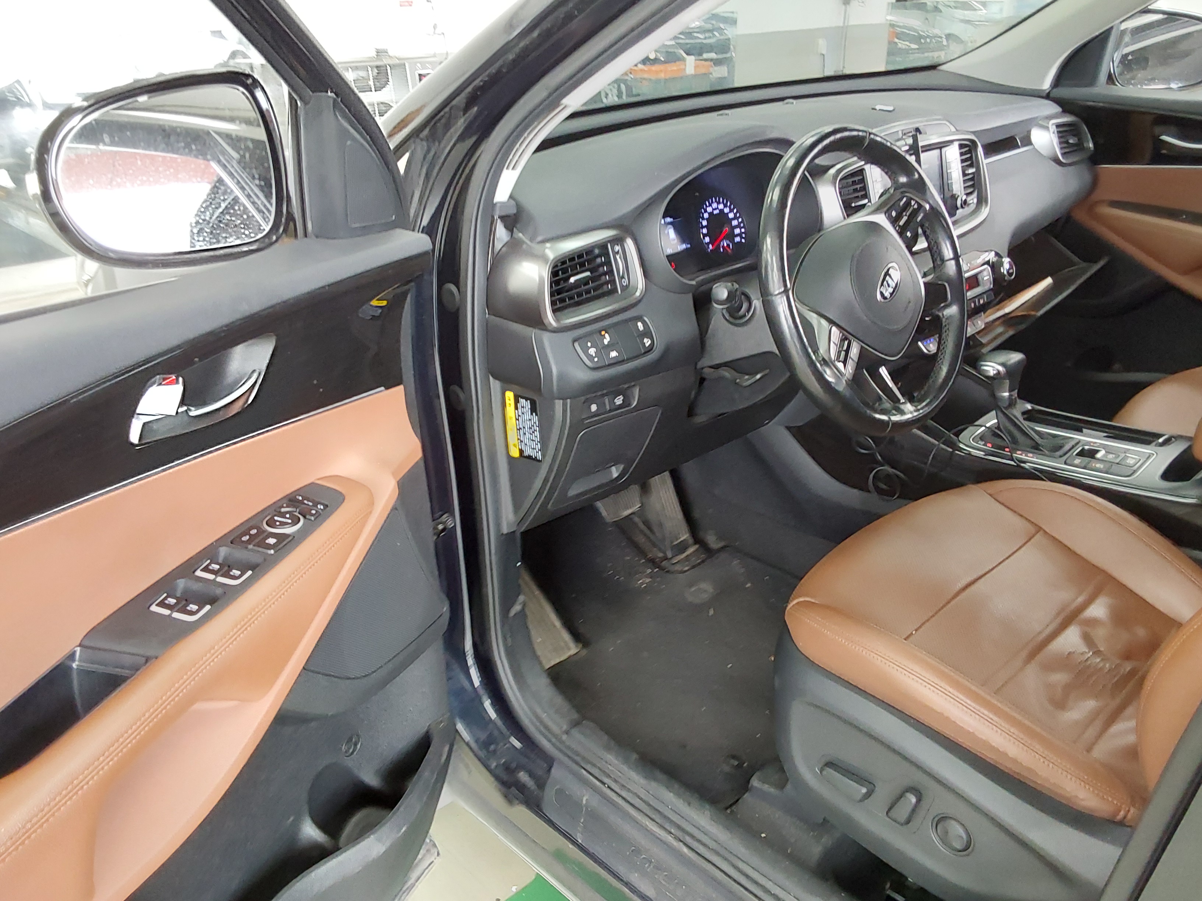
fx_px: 972
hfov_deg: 63.4
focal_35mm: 28
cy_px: 450
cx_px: 601
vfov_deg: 49.7
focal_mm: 2.91
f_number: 1.9
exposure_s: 1/60
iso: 320
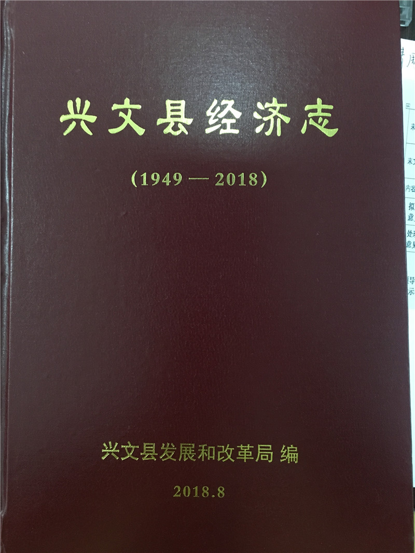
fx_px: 463
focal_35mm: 29
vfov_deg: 61.6
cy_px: 276
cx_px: 208
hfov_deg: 48.2
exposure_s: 1/17
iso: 400
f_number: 2.2
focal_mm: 4.15
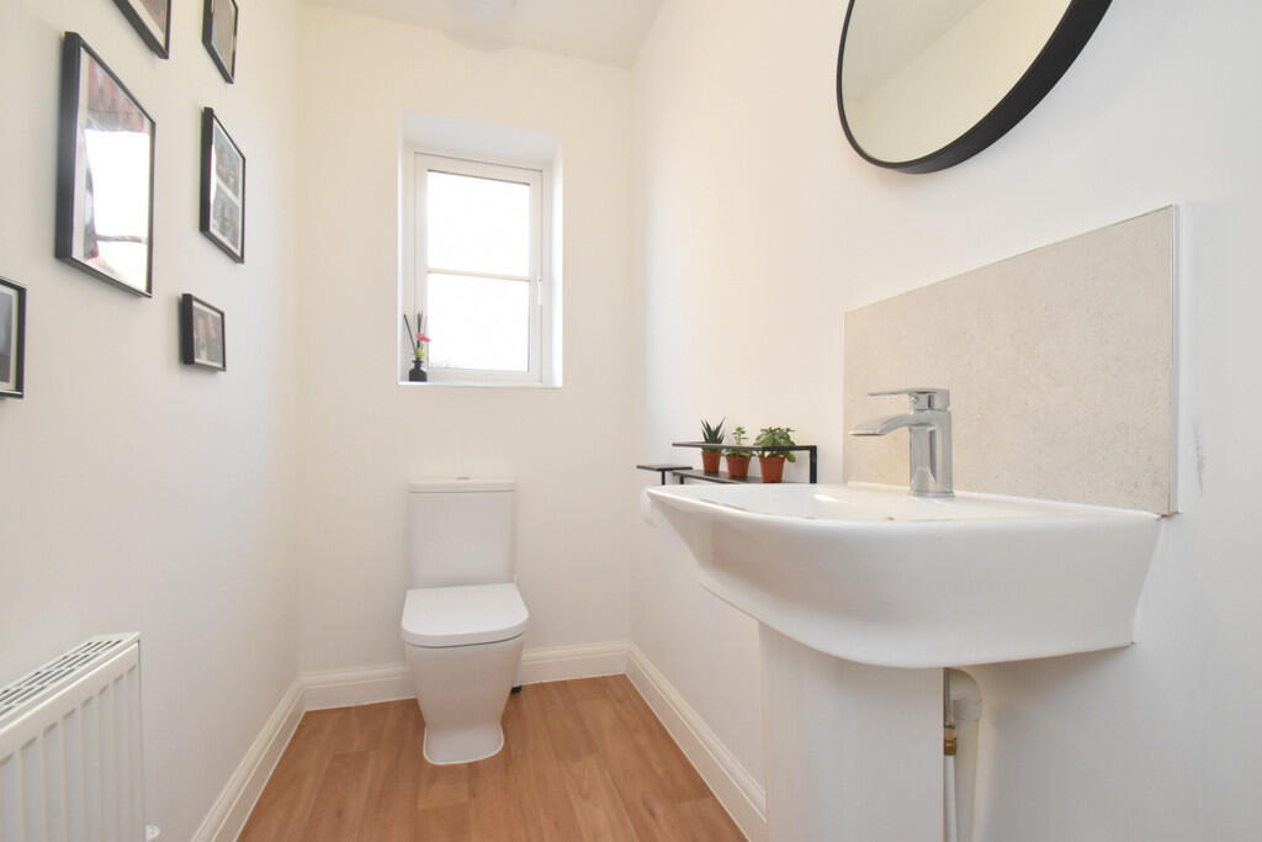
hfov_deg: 100.4
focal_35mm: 15
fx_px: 526
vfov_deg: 77.3
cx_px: 631
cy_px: 421
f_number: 9
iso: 1250
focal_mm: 10
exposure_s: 1/60
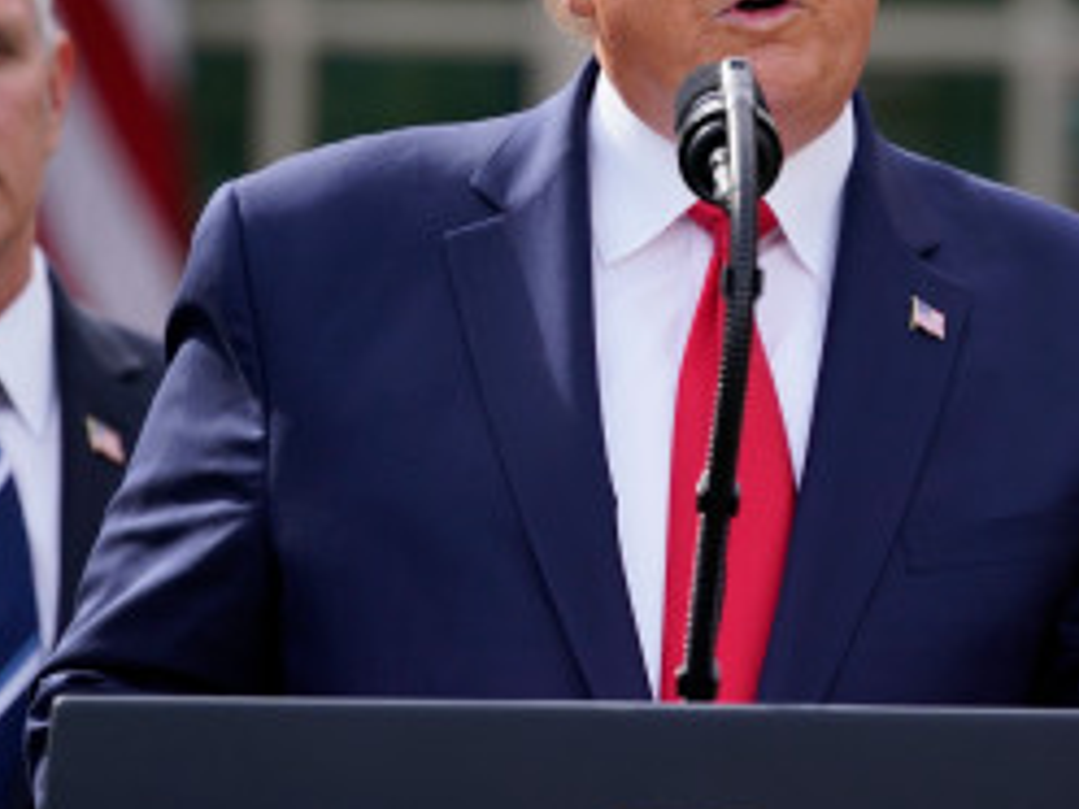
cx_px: 724
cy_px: 304
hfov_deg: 3.5
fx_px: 17767
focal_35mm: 570
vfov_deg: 2.6
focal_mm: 280
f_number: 4
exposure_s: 1/2000
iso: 400
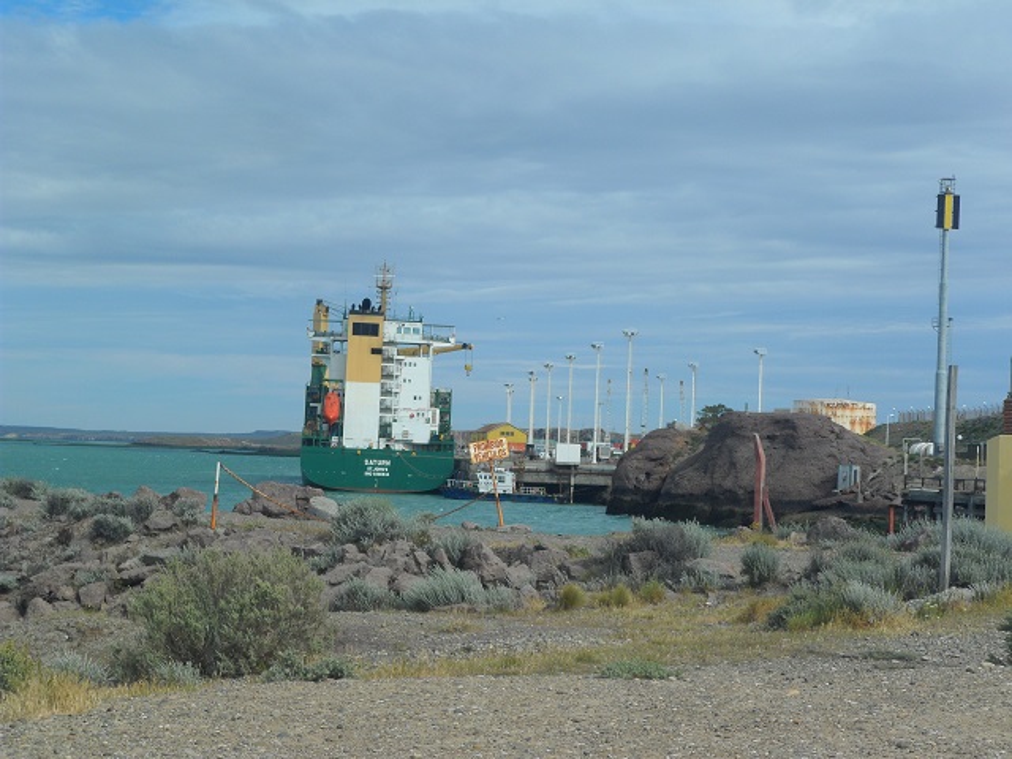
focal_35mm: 74
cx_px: 506
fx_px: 2163
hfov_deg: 26.3
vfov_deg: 19.9
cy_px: 380
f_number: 9.8
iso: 80
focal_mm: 13.2
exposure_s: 1/180
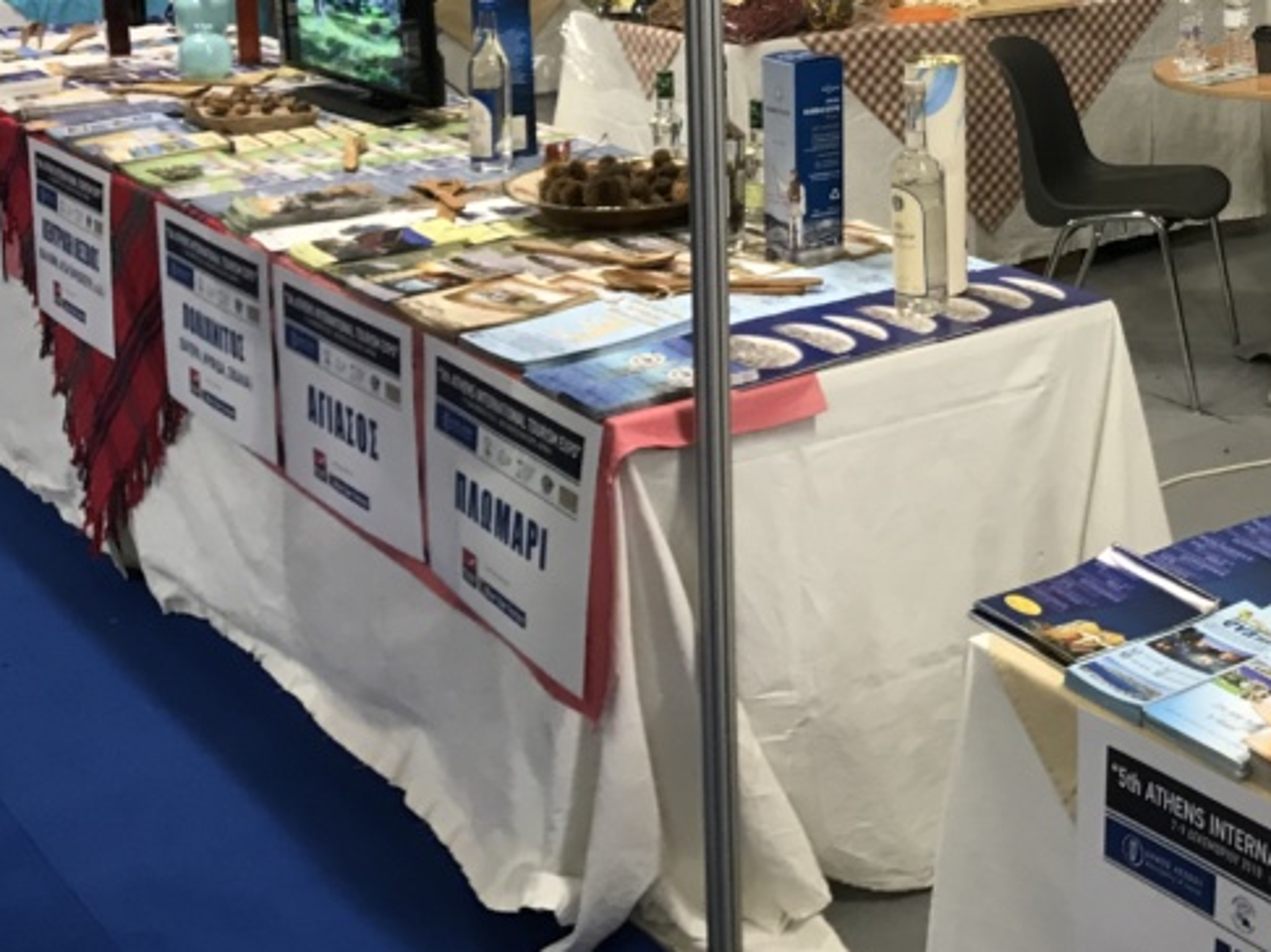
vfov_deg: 24.1
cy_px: 86
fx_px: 2165
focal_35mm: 59
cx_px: 1127
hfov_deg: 31.3
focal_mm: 3.99
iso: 50
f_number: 1.8
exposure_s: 1/17
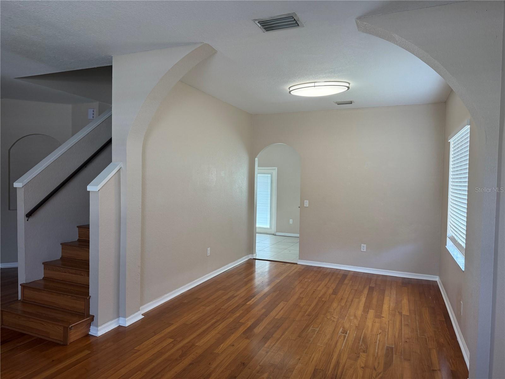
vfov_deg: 56.8
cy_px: 190
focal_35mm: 24
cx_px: 252
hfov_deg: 71.6
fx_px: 350
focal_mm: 6.76
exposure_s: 1/165
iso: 125
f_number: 1.78
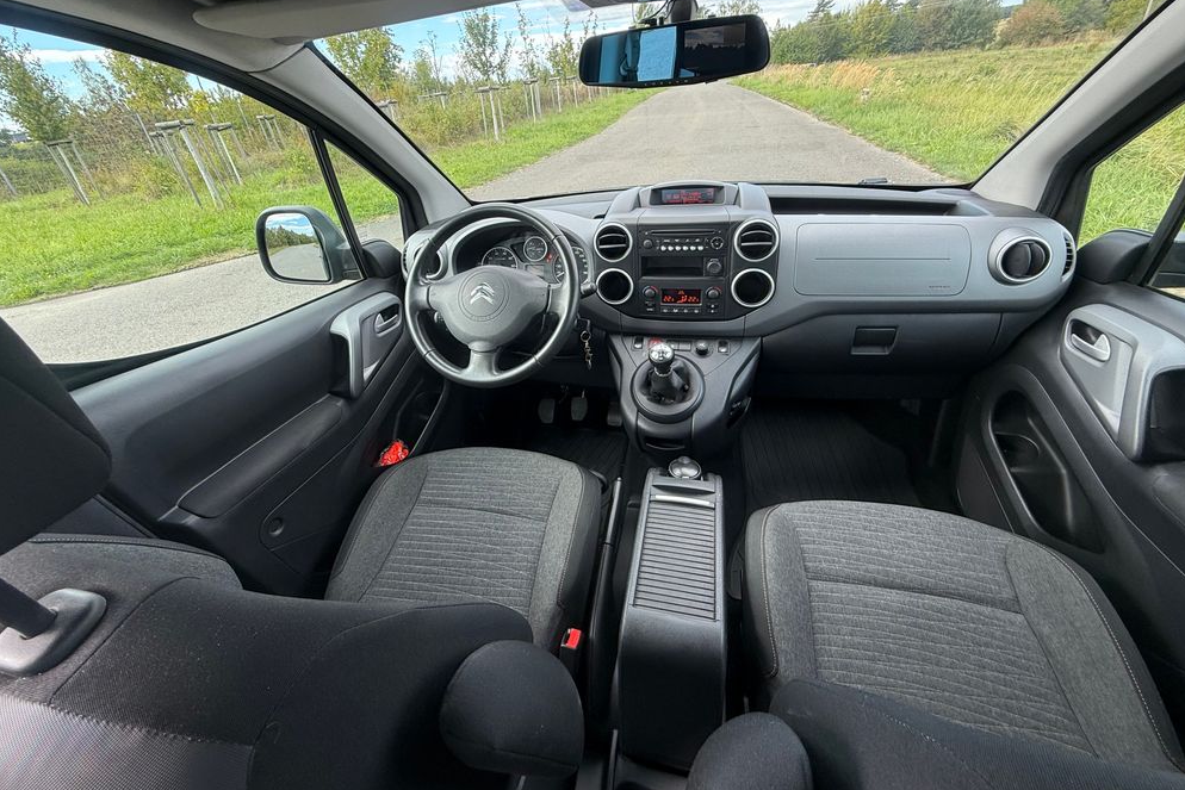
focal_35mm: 15
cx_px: 589
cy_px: 343
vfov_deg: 77.0
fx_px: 494
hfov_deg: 100.4
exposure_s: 1/126
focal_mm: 2.22
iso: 50
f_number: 2.2
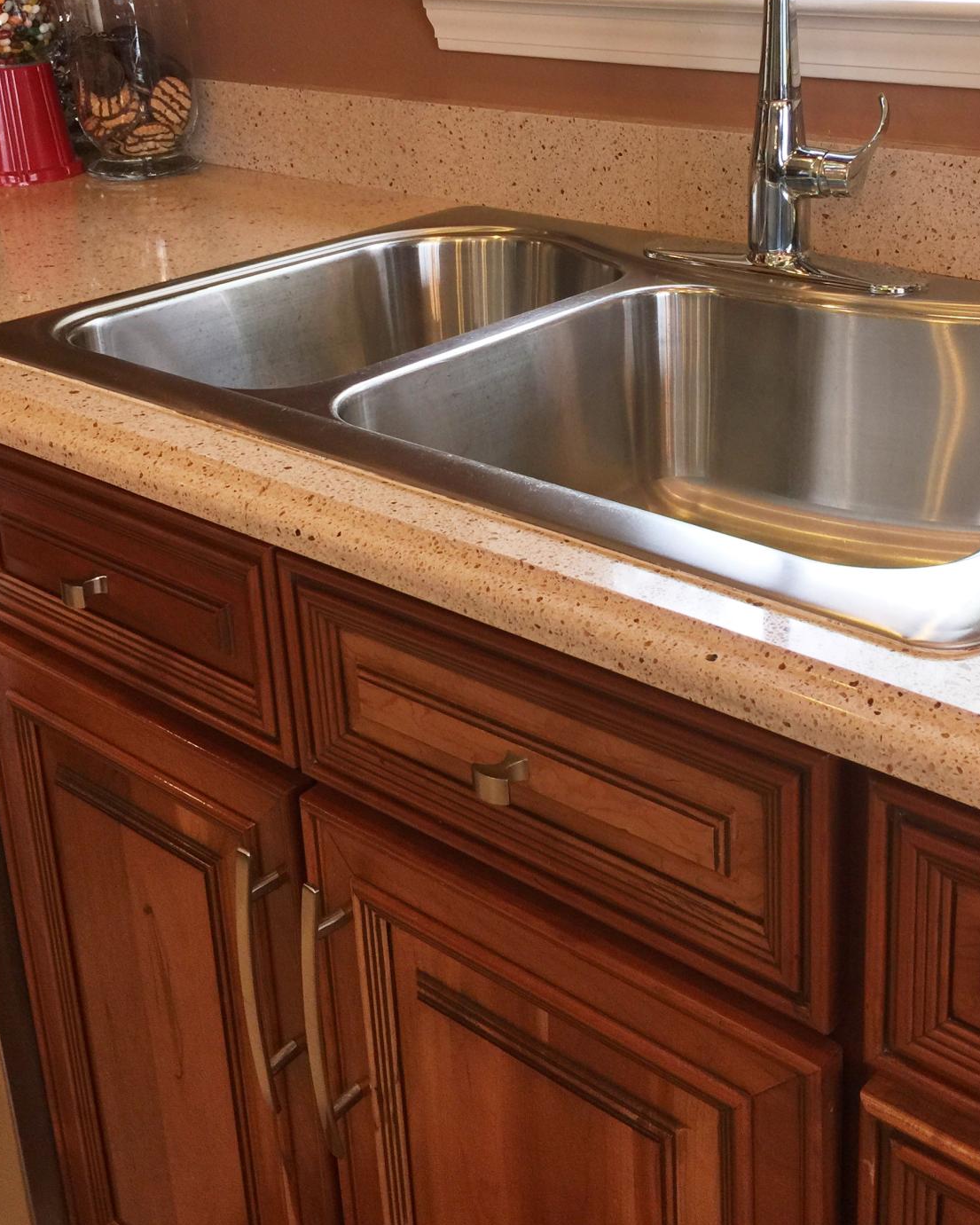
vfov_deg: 43.9
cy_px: 368
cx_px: 630
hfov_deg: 36.2
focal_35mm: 41
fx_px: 1486
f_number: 2.2
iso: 32
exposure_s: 1/30
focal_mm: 4.15
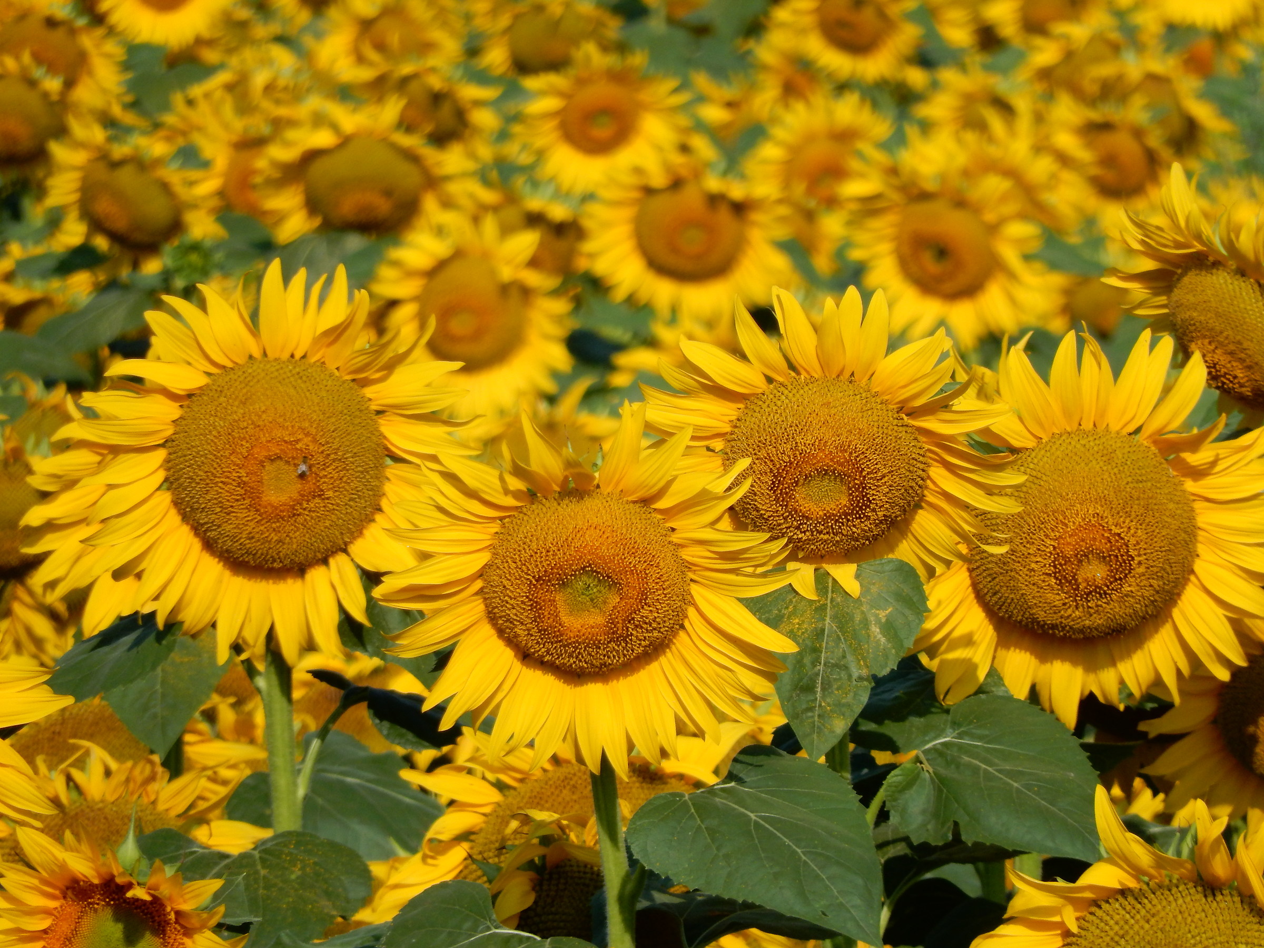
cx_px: 632
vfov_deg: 2.0
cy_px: 474
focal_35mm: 750
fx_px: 27386
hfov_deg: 2.6
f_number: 6.4
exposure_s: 1/640
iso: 125
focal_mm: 135
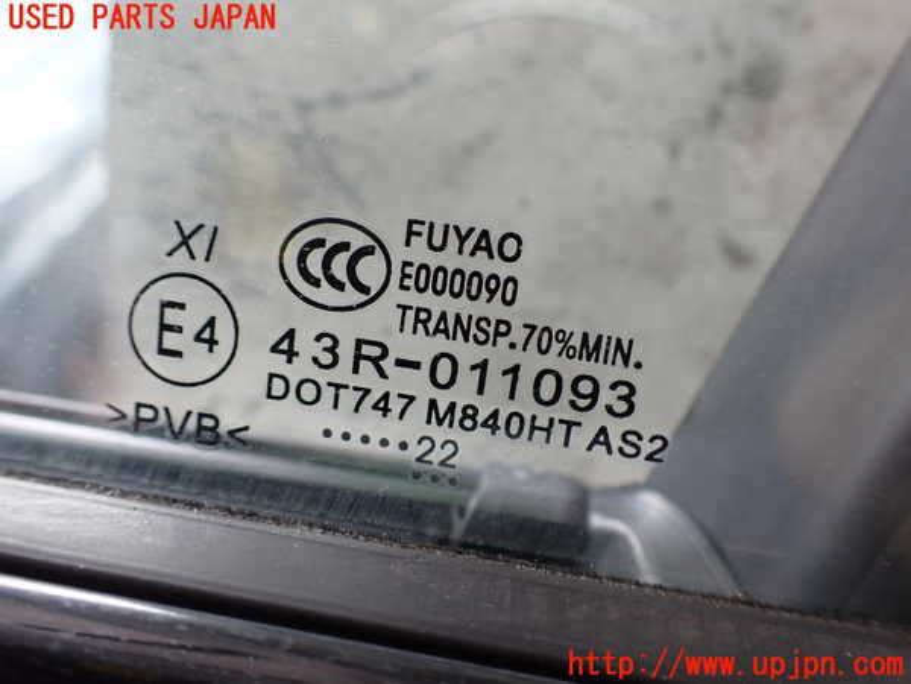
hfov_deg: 60.0
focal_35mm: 30
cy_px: 342
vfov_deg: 46.8
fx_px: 790
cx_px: 456
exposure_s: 1/125
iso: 320
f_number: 2.3
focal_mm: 5.4
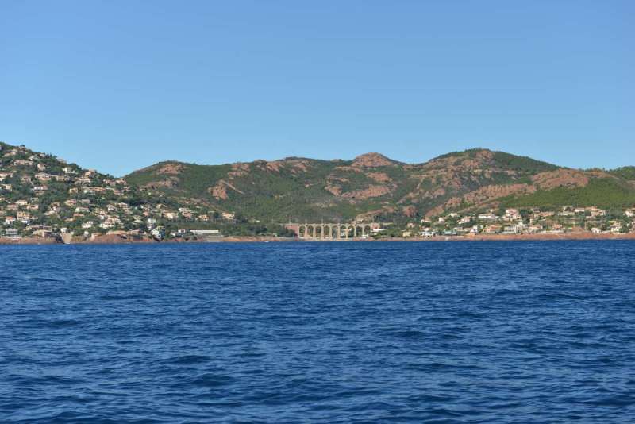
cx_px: 318
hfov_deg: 28.8
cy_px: 212
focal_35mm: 70
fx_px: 1235
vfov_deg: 19.5
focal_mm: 70
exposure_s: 1/200
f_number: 7.1
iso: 125
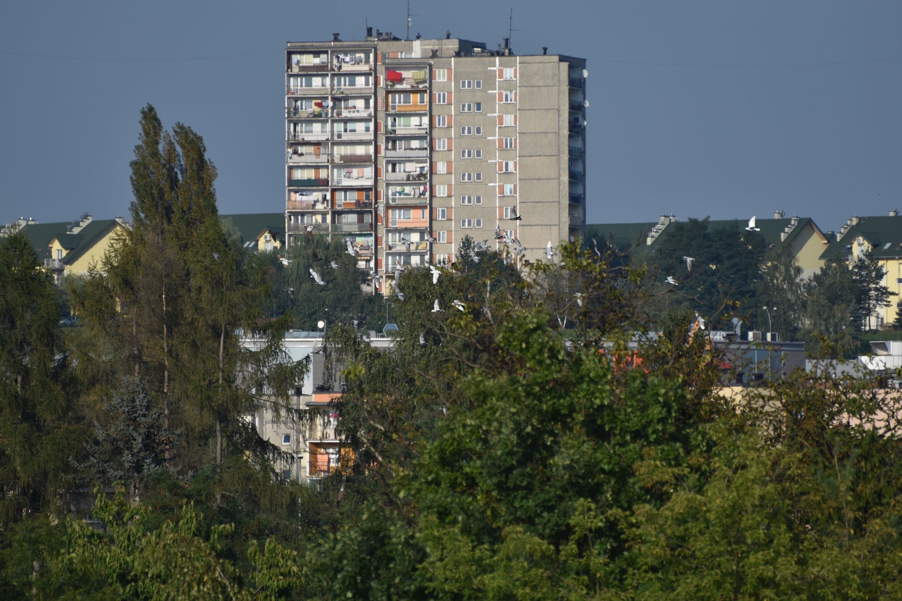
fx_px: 11273
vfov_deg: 3.1
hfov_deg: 4.6
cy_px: 300
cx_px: 451
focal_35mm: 450
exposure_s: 1/1000
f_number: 5.6
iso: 100
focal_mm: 300
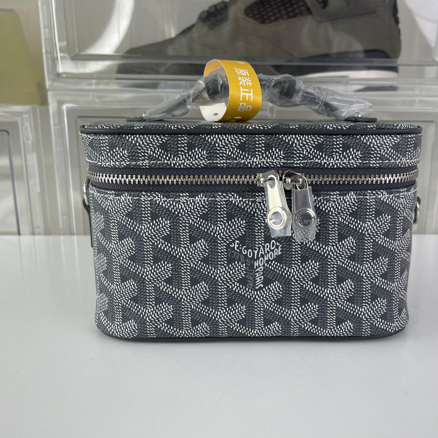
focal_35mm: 31
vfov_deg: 52.5
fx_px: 444
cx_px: 250
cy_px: 219
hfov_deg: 52.3
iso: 32
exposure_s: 1/193
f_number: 1.6
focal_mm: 4.2
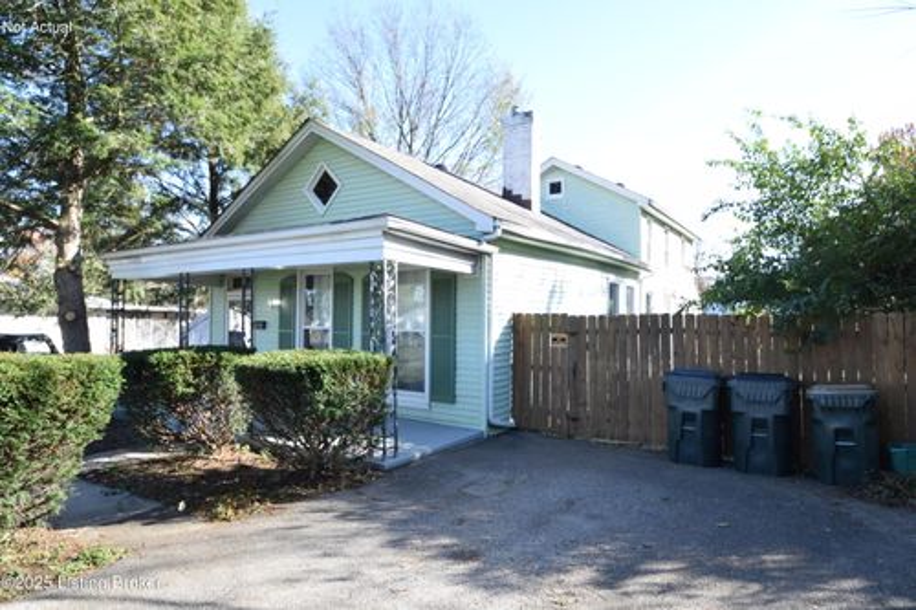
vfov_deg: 59.5
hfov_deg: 81.2
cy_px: 305
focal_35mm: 21
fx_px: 534
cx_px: 458
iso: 400
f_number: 8
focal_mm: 14
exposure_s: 1/250
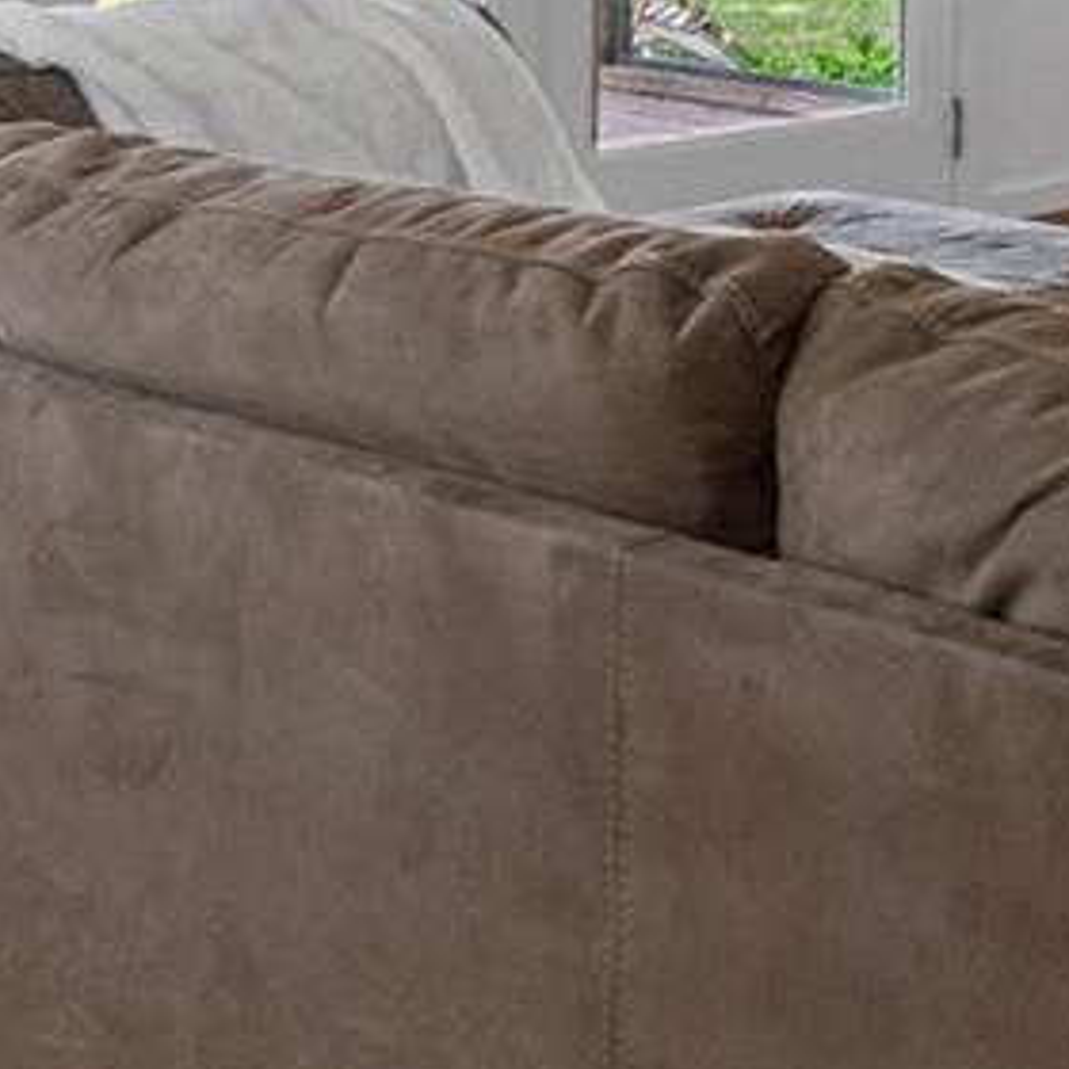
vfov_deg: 16.7
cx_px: 1397
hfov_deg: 16.9
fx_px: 3389
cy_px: -382
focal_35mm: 97
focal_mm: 20
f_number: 8
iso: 400
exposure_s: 1/4
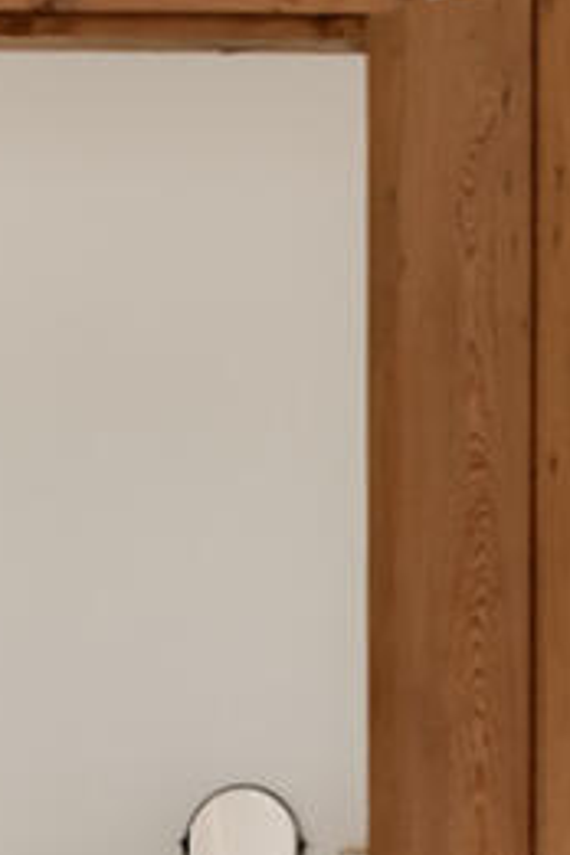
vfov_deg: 13.3
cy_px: 1088
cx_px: 229
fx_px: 3538
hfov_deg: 9.2
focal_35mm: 149
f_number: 7.1
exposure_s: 1/13
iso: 200
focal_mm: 38
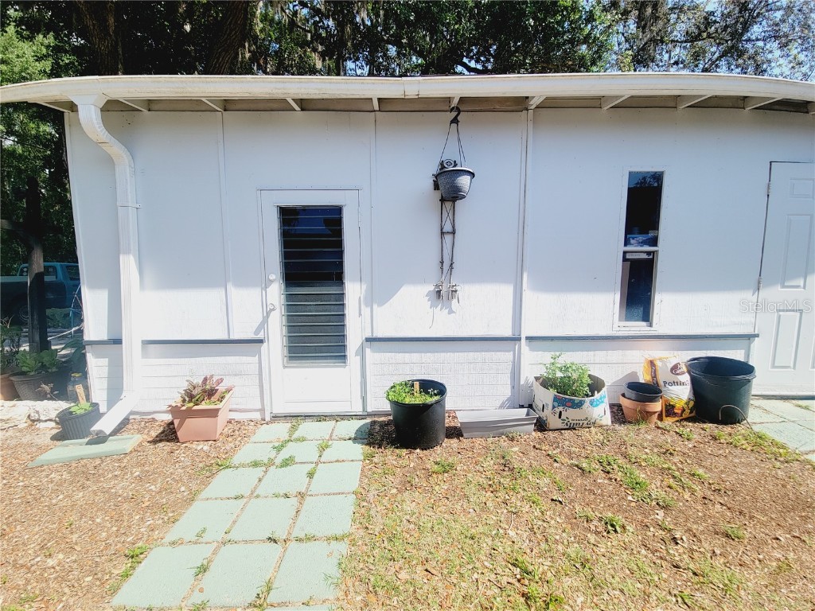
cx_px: 408
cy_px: 306
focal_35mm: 13
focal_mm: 2.2
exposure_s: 1/1276
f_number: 2.2
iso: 50
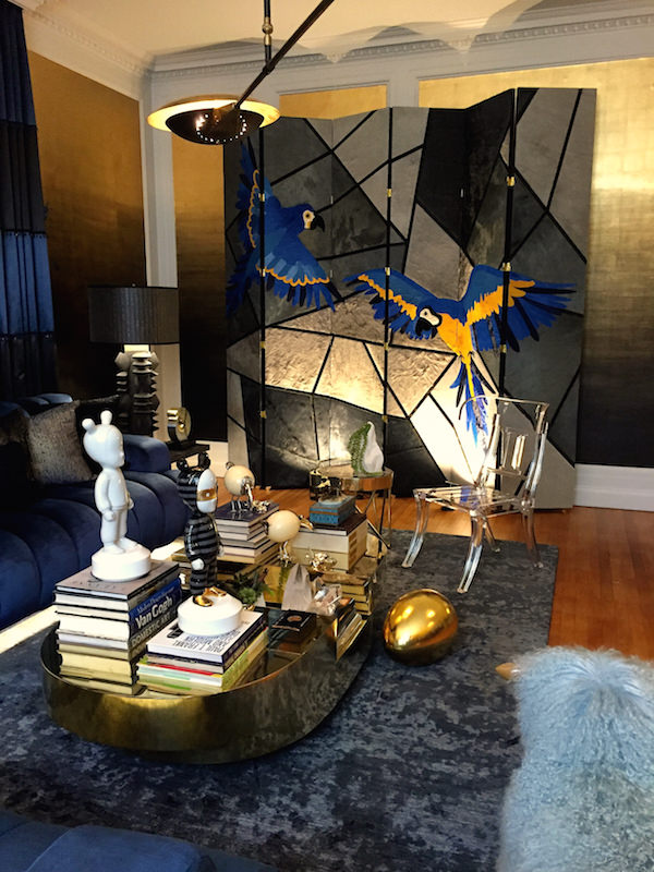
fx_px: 731
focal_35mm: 29
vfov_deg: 61.7
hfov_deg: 48.2
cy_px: 436
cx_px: 327
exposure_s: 1/15
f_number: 2.2
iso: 400
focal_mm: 4.15
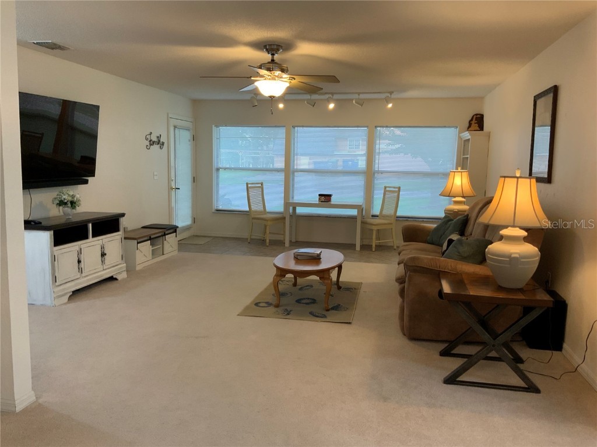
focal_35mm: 29
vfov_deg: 48.2
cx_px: 298
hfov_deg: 61.7
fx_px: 500
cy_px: 224
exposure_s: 1/60
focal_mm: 3
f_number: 1.8
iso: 80
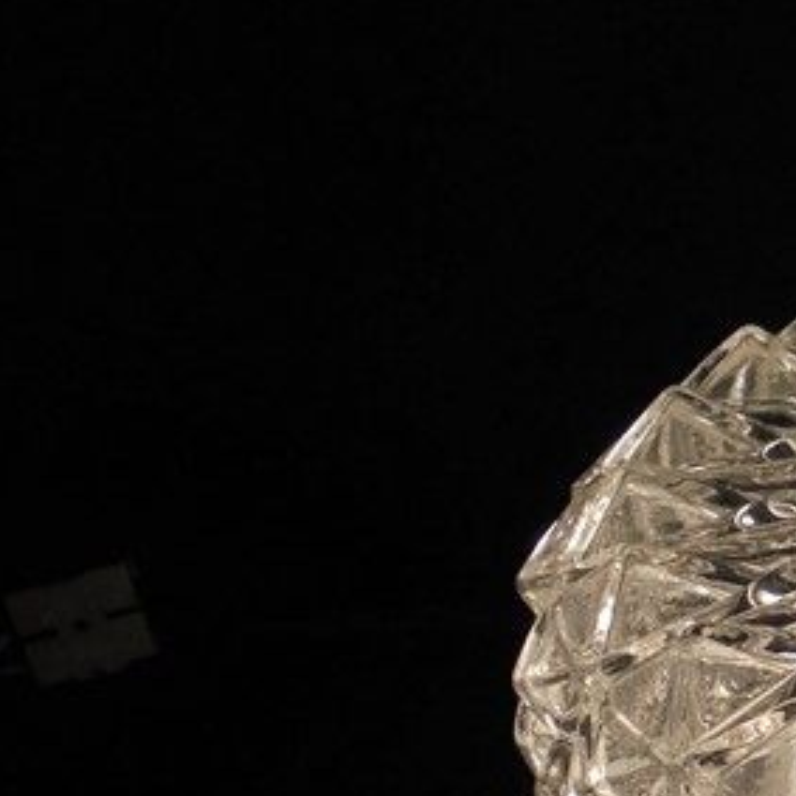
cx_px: 1215
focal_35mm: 107
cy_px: 862
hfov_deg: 15.0
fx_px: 2784
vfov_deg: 15.8
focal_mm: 6.9
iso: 100
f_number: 4.2
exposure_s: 1/320
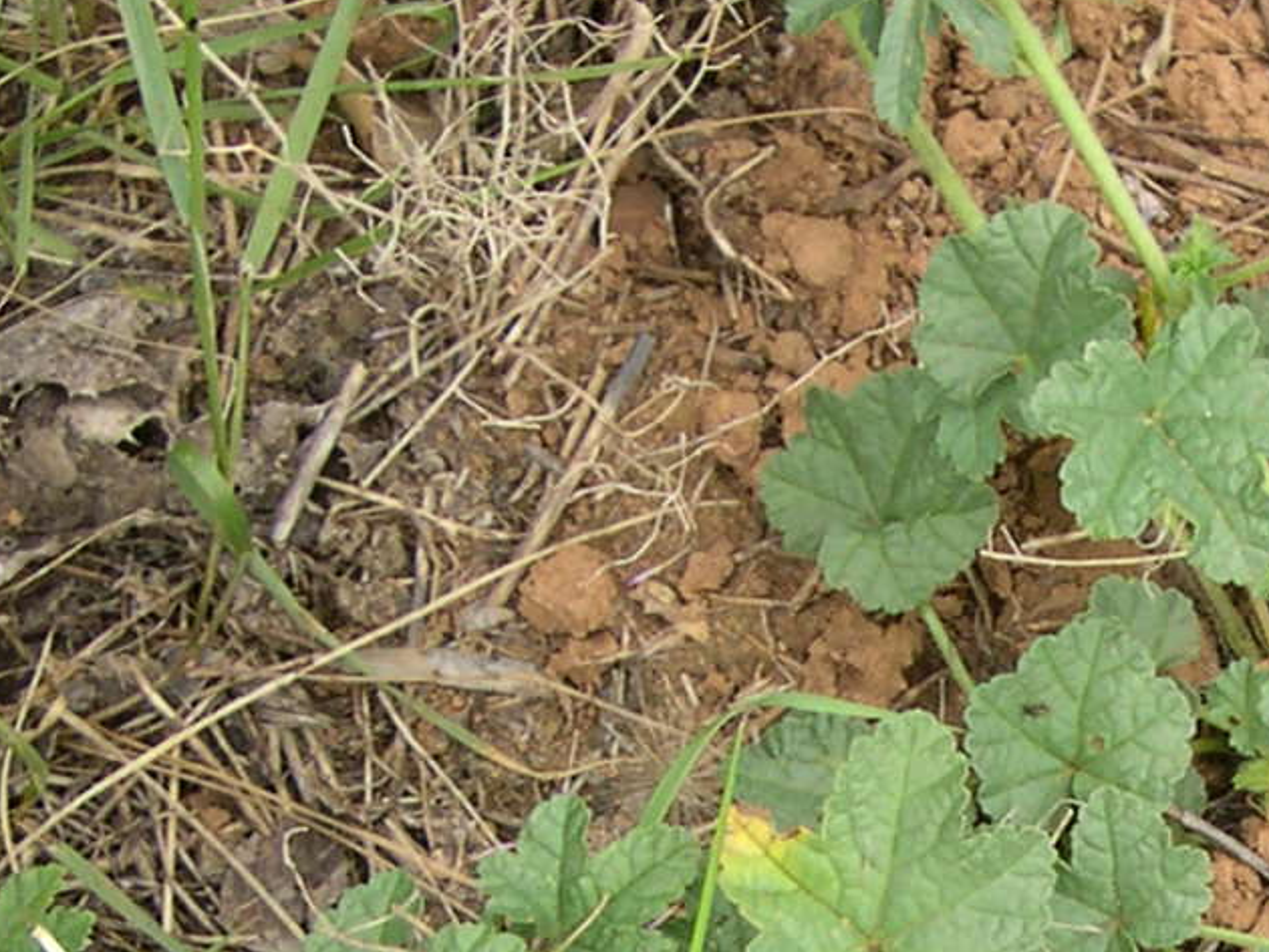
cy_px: 1187
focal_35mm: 137
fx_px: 5024
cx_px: 1394
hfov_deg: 14.1
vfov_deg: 10.6
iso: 100
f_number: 2.8
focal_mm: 8
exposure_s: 1/161
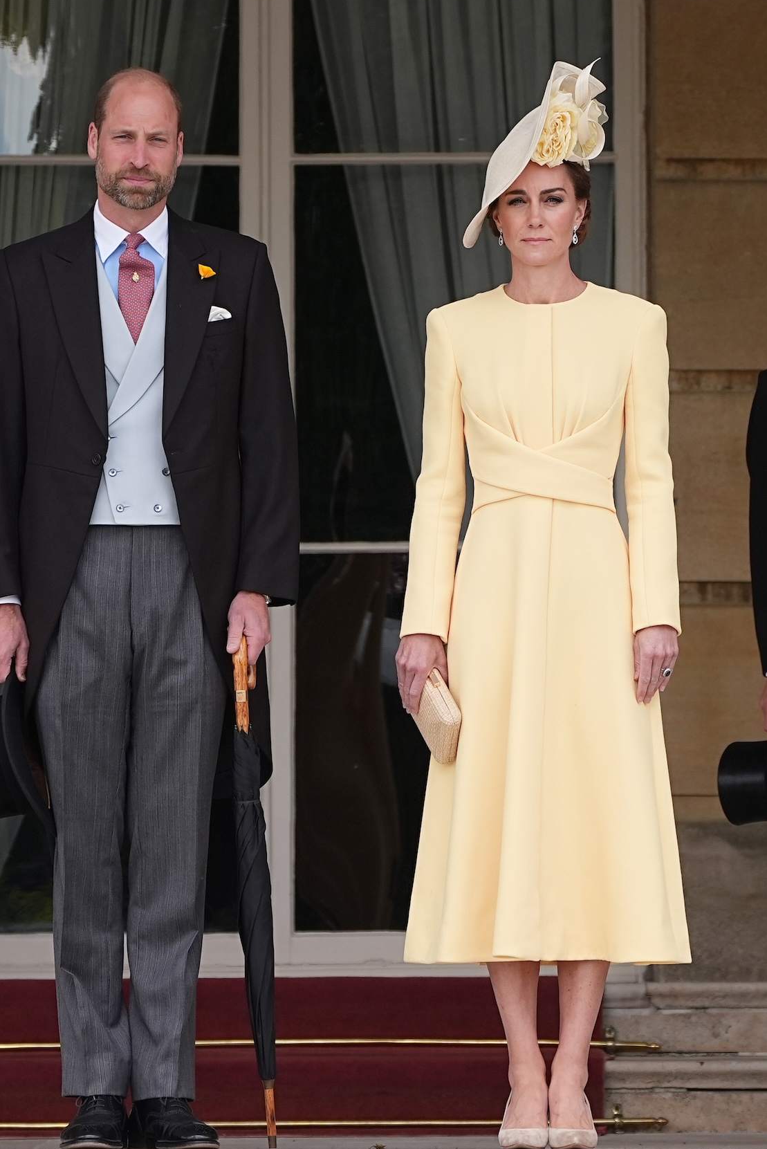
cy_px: 549
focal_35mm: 319
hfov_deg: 4.3
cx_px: 317
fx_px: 10183
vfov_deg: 6.5
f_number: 5.6
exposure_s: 1/1000
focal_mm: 265
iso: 500
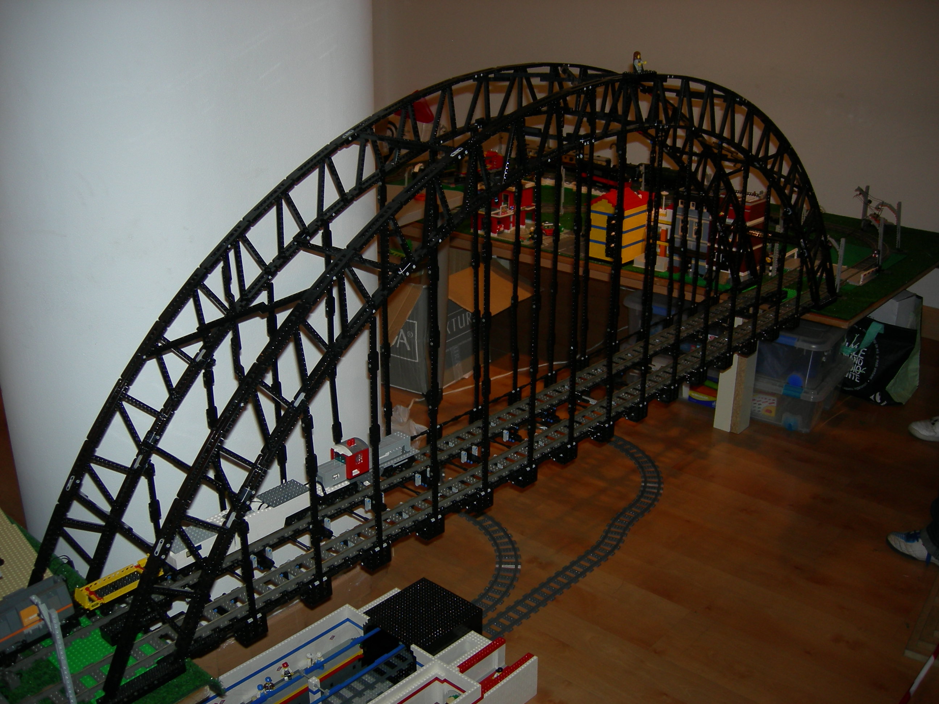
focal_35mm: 36
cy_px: 352
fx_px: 977
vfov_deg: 39.7
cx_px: 470
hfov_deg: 51.4
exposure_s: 1/60.1
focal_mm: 7.5
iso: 64
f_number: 2.7
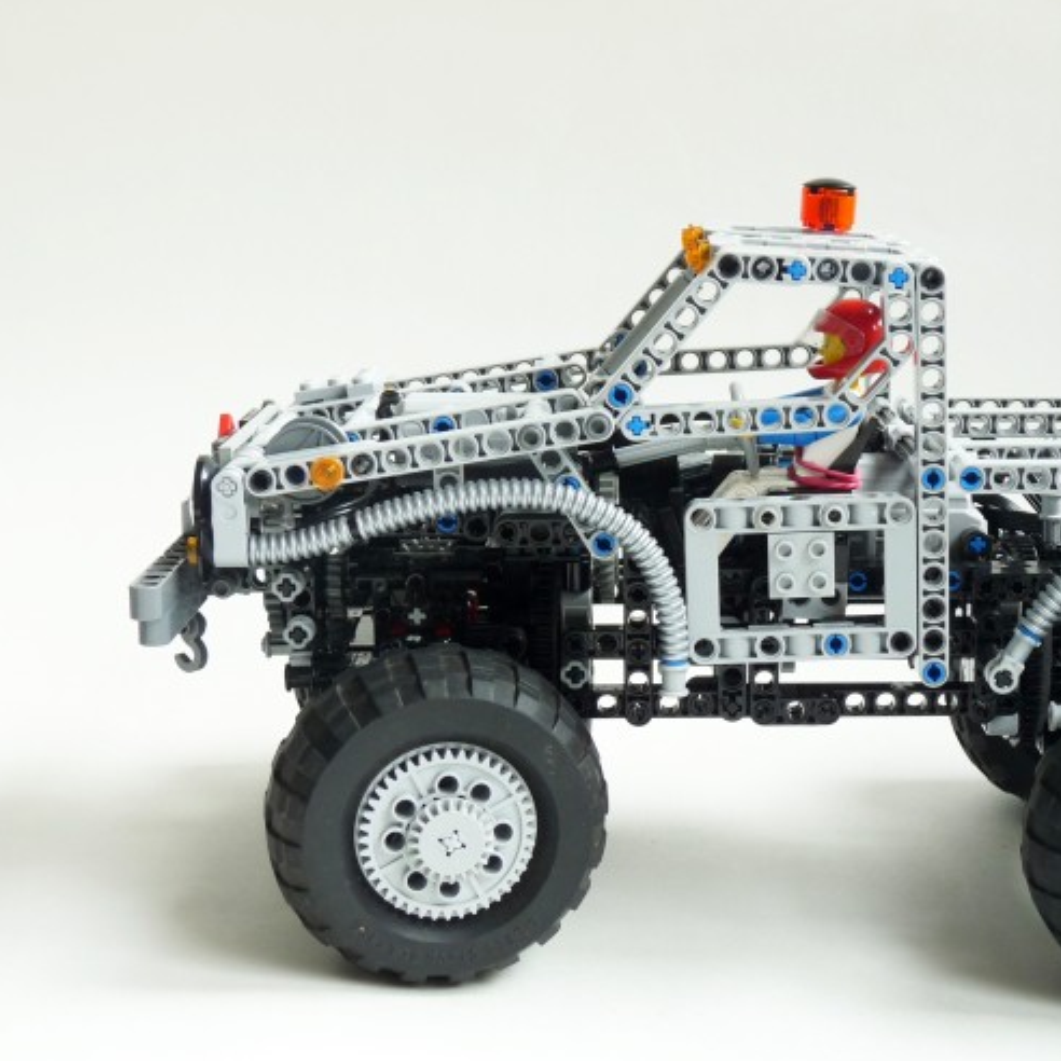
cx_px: 772
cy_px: 524
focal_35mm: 69
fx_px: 2393
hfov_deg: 24.8
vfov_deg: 25.0
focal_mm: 8.5
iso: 100
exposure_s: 1/13
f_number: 4
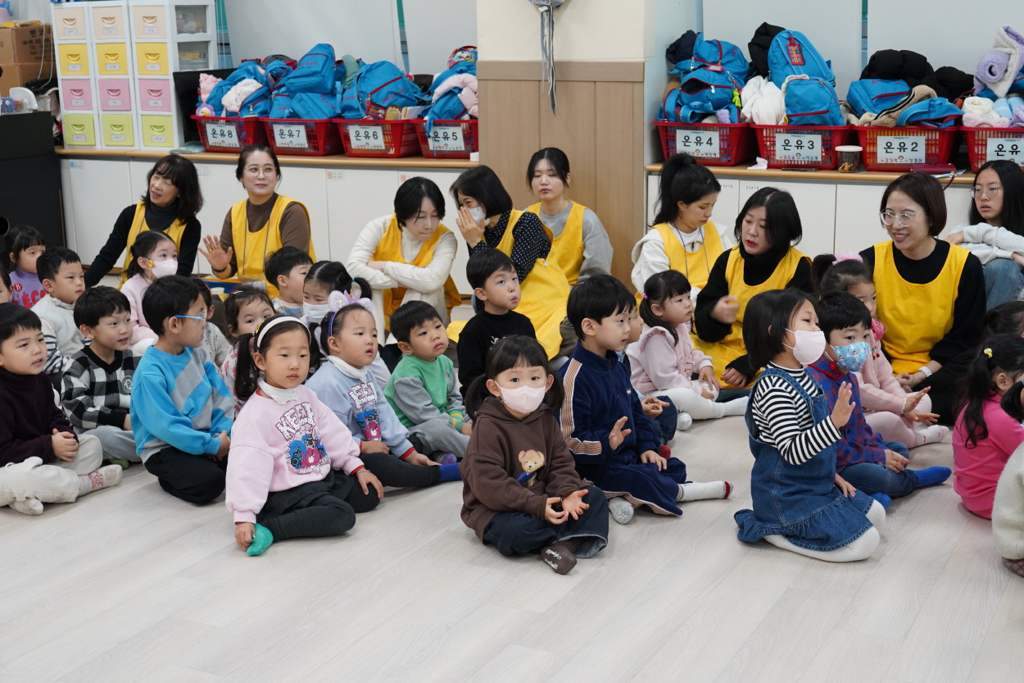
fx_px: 1393
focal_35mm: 49
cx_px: 512
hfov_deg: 40.3
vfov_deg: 27.5
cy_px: 342
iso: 2500
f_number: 5.6
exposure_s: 1/125
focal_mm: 49
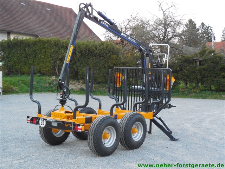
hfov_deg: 29.4
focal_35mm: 66
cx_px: 112
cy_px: 84
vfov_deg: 22.3
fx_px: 429
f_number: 4.2
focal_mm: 10.9
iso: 900
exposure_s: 1/60
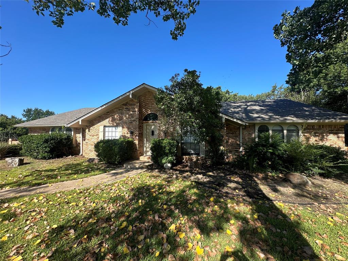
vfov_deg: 85.7
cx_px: 174
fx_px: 141
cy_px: 130
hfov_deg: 102.1
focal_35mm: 14
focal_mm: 2.22
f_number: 2.2
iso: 40
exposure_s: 1/651
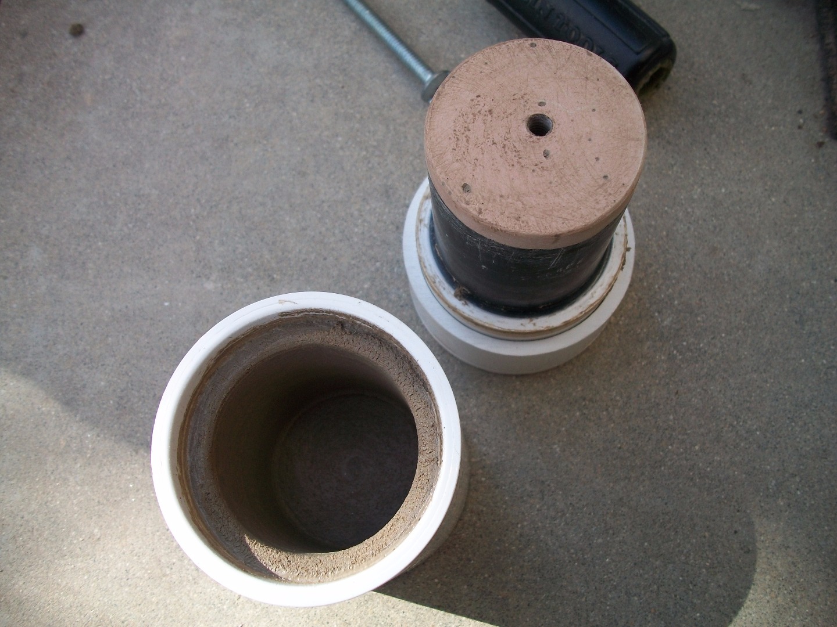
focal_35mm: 32
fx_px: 774
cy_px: 314
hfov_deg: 56.8
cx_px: 418
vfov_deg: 44.2
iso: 80
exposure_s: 1/160
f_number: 2.9
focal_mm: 5.7
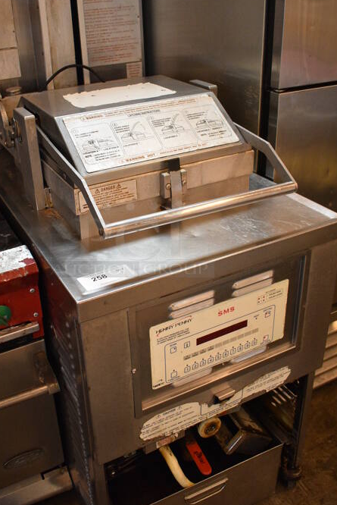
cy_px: 238
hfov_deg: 35.8
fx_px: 519
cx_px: 130
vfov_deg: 51.8
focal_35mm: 37
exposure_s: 1/125
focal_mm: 18
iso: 1400
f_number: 3.5
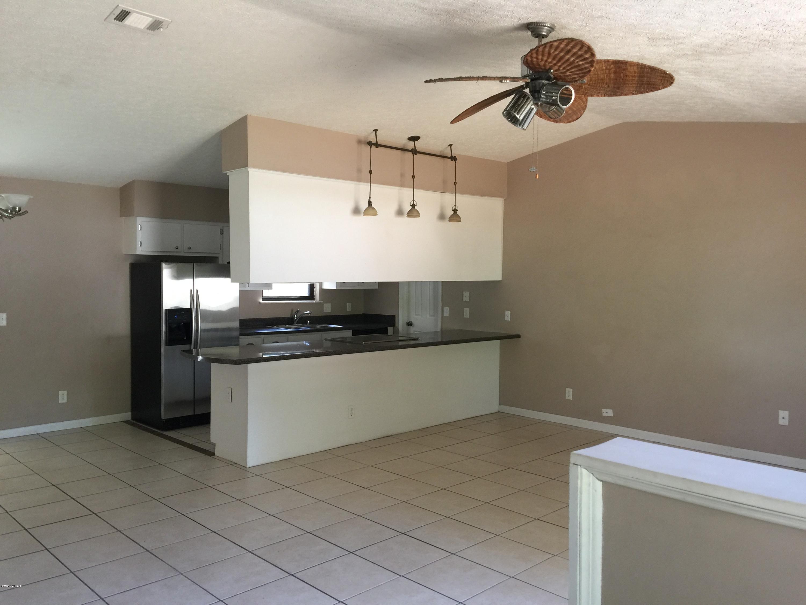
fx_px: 675
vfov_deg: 48.2
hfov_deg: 61.7
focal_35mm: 29
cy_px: 302
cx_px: 403
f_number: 2.2
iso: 50
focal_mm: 4.15
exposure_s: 1/15
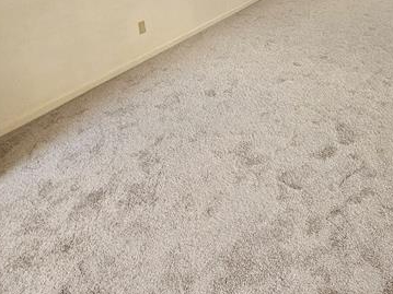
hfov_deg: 56.7
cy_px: 23
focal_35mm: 29
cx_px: 320
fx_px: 329
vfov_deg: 43.5
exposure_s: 1/66
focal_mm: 2.2
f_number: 2.2
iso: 200
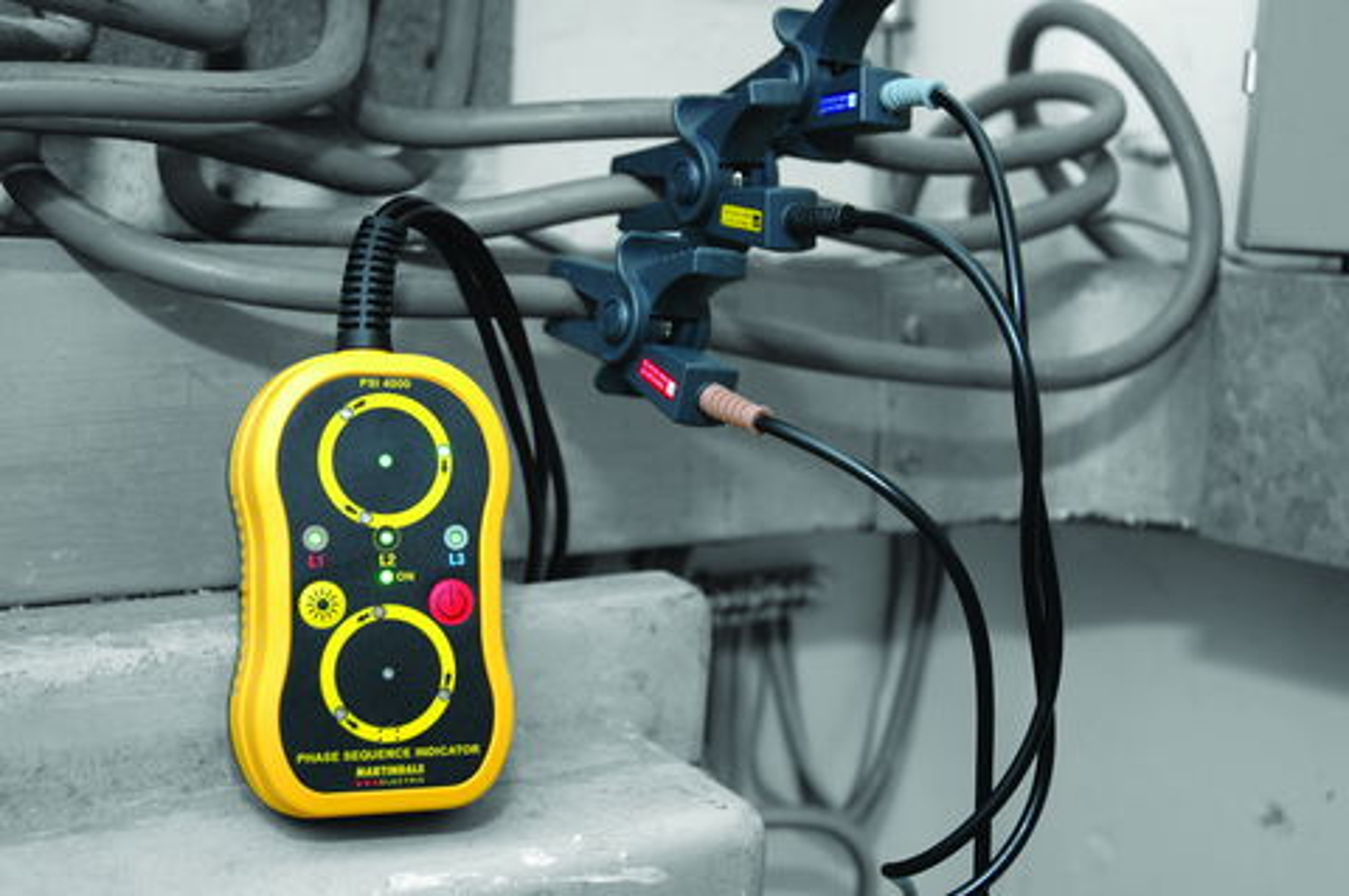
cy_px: 448
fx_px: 1909
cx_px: 674
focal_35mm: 51
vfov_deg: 26.4
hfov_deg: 38.9
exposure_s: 1/60
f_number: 4.2
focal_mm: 34
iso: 200
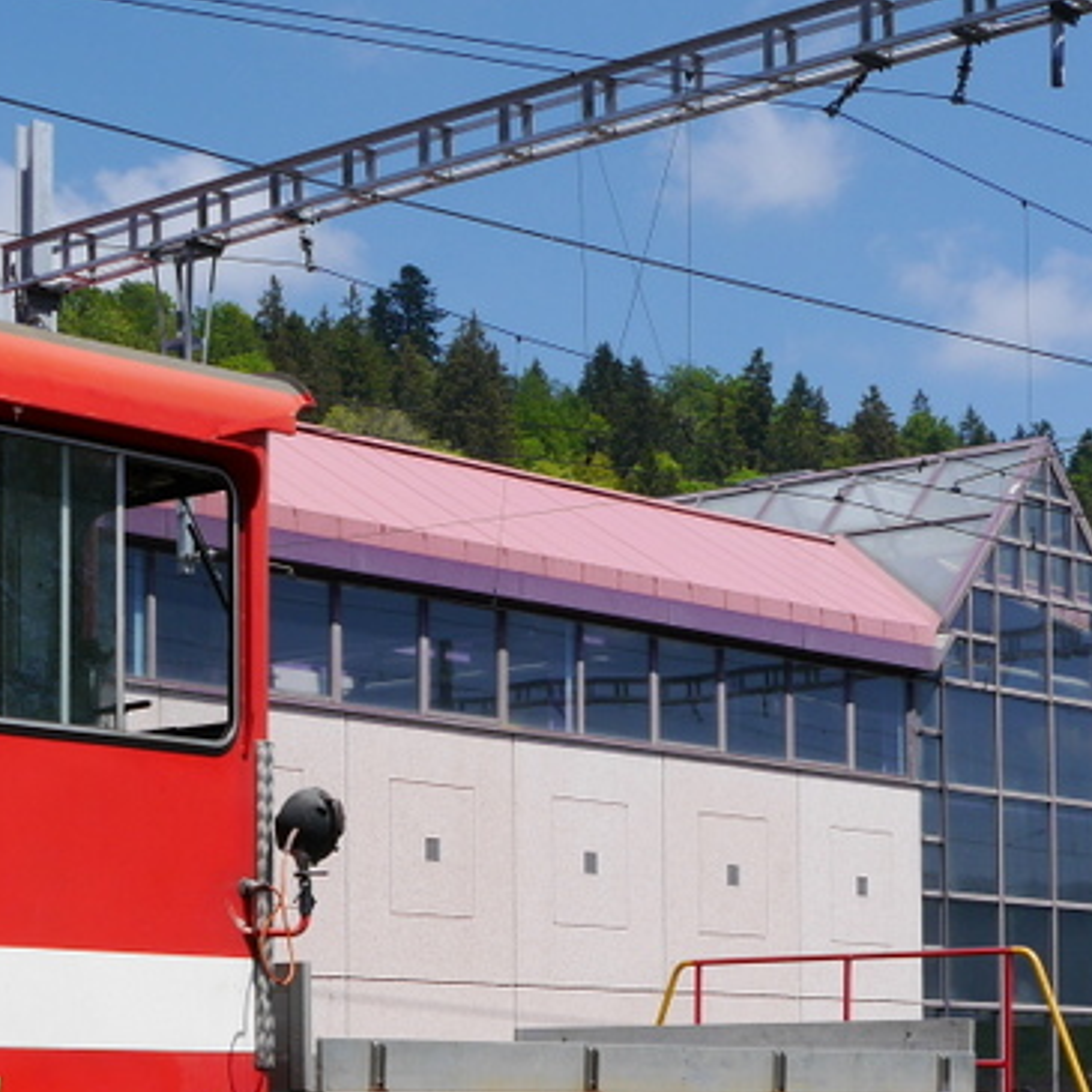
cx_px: -120
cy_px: 942
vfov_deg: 18.6
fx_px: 3284
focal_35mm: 92
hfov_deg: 18.2
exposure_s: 1/400
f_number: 9
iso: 160
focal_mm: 19
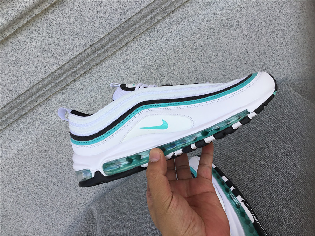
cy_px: 118
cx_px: 158
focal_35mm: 31
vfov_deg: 45.4
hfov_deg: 58.4
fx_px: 282
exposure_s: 1/515
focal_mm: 3.3
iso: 25
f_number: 2.4
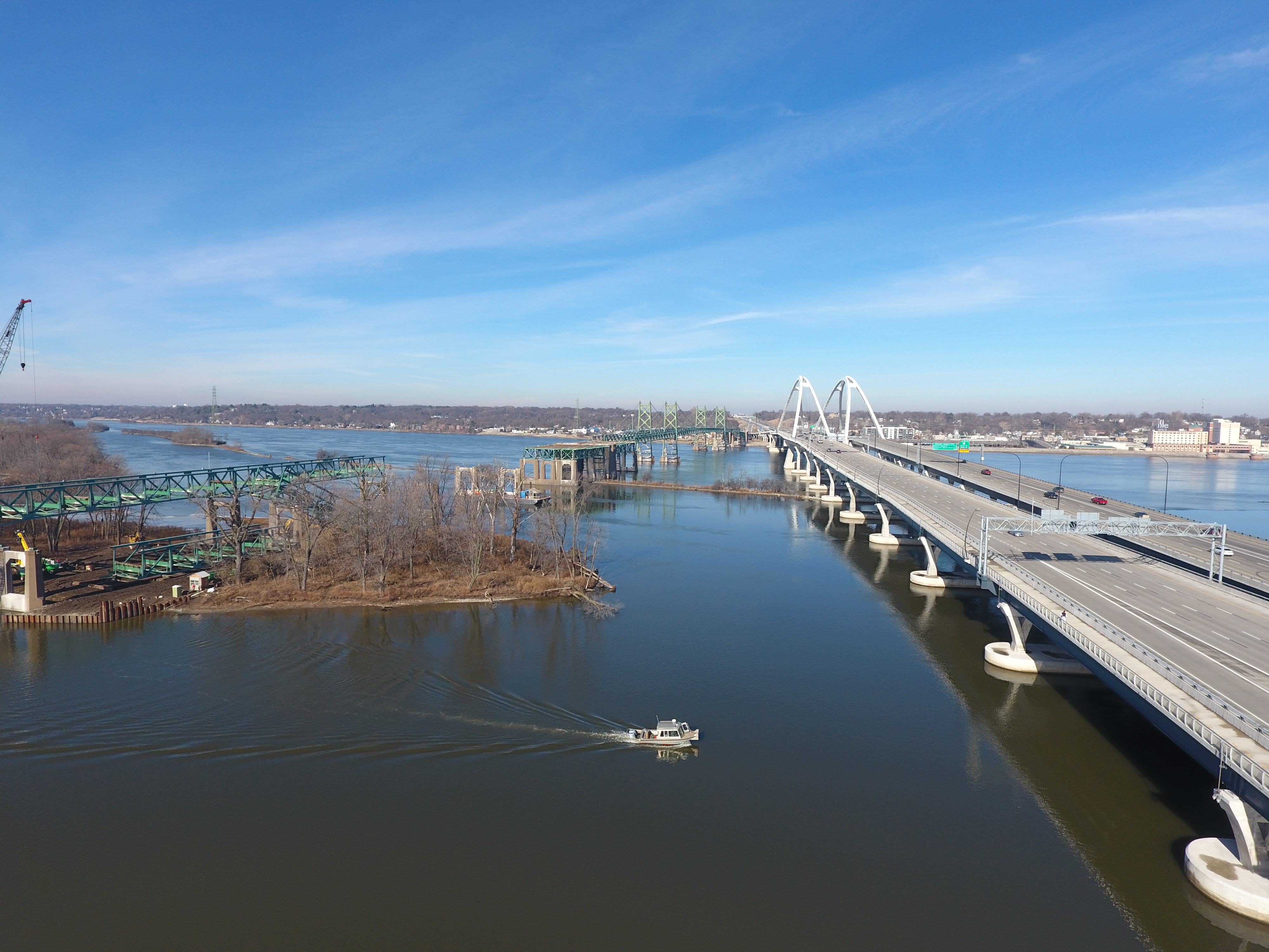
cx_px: 634
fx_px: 733
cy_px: 476
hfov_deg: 81.7
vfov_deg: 66.0
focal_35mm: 20
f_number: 2.8
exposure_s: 1/871
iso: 100
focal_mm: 3.61
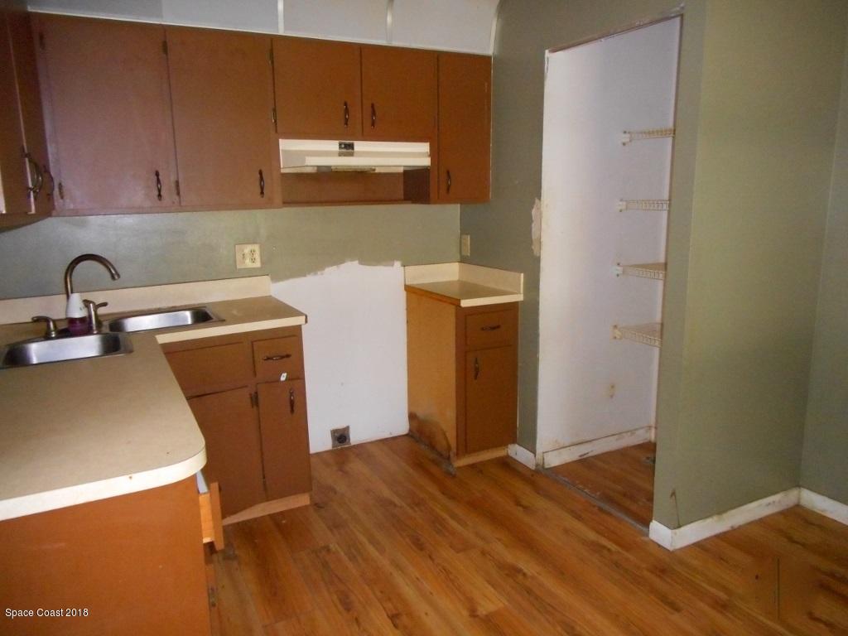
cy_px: 318
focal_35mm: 25
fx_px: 612
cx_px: 424
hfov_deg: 69.4
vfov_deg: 54.9
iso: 560
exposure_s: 1/25
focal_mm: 4.5
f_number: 3.7
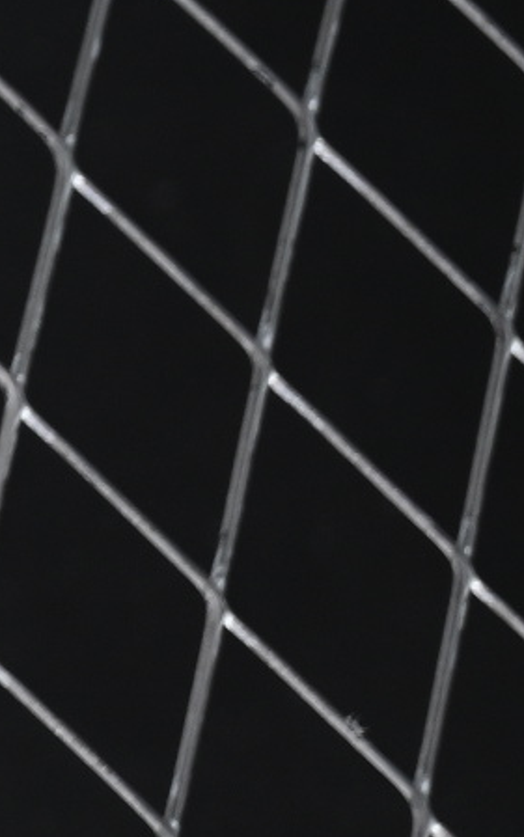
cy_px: -621
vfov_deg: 4.4
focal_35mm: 474
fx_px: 10820
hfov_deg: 2.7
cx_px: -1965
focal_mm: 50
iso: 160
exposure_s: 1/60
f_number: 7.1
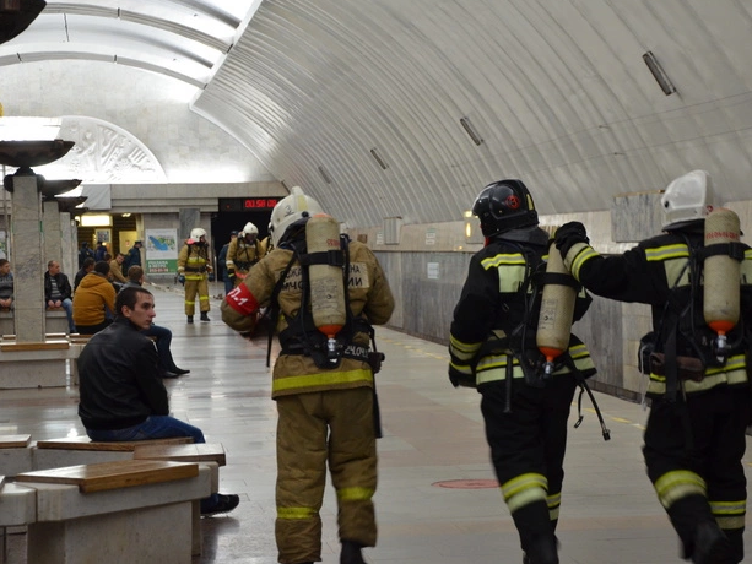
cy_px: 282
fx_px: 2216
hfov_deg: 19.2
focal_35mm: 102
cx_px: 428
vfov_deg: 14.5
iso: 900
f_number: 5.3
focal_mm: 62
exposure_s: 1/30
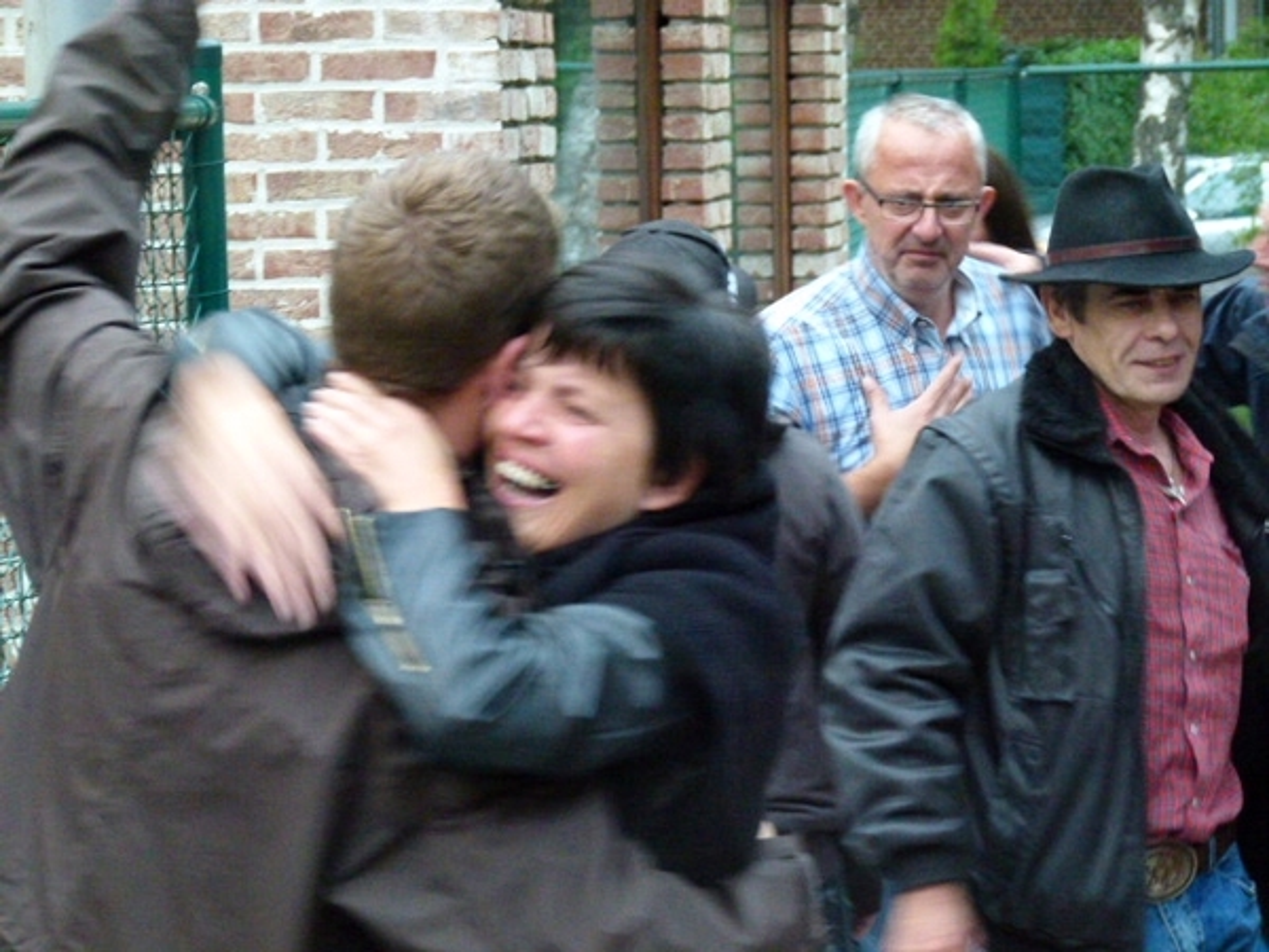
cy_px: 476
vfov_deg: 9.8
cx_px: 634
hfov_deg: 13.1
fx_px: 5536
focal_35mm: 151
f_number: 3.7
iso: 800
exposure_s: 1/20
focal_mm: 27.2
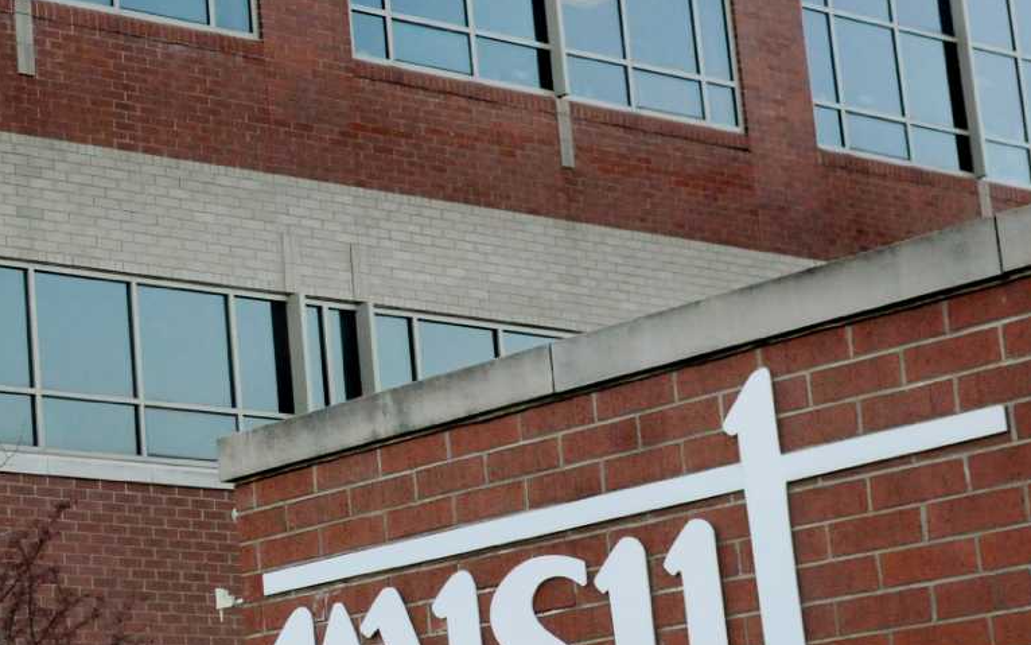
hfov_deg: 19.9
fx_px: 2754
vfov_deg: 13.4
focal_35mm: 98
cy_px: 327
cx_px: -221
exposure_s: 1/320
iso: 1000
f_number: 6.3
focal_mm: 24
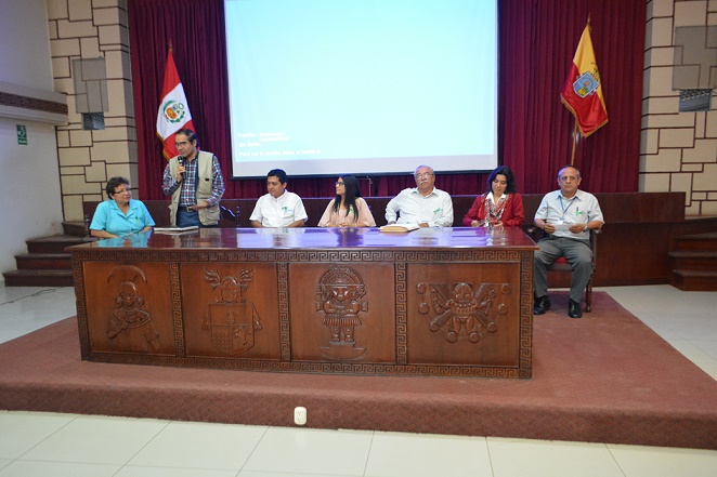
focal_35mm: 27
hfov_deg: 67.4
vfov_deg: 47.9
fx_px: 538
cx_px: 358
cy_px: 238
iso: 3200
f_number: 3.5
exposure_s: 1/25
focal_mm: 18
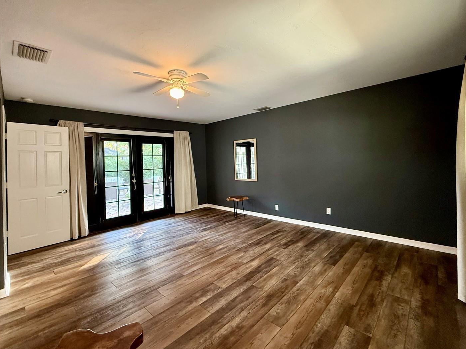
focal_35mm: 16
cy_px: 157
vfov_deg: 77.9
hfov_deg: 94.5
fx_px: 215
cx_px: 237
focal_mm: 2.22
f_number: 2.2
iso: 400
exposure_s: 1/60
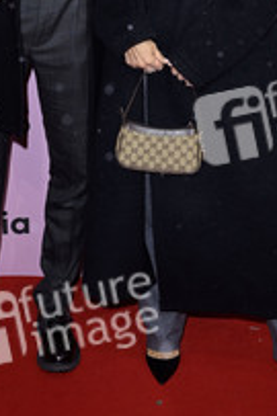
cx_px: 113
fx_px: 867
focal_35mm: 75
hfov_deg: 18.1
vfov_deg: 25.8
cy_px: 14
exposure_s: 1/250
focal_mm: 38
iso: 500
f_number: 5.6
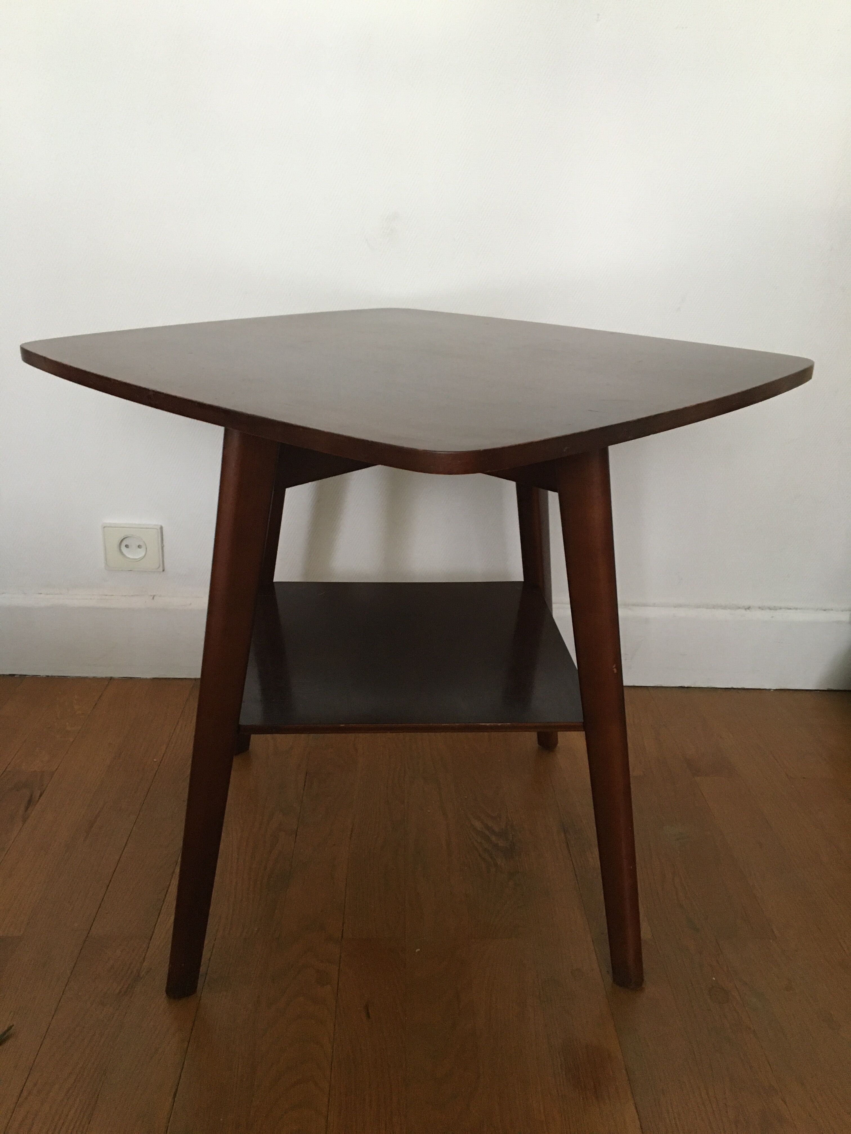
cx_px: 426
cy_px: 567
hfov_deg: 48.2
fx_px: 951
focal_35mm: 29
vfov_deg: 61.7
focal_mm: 4.15
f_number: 2.2
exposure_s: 1/20
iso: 200
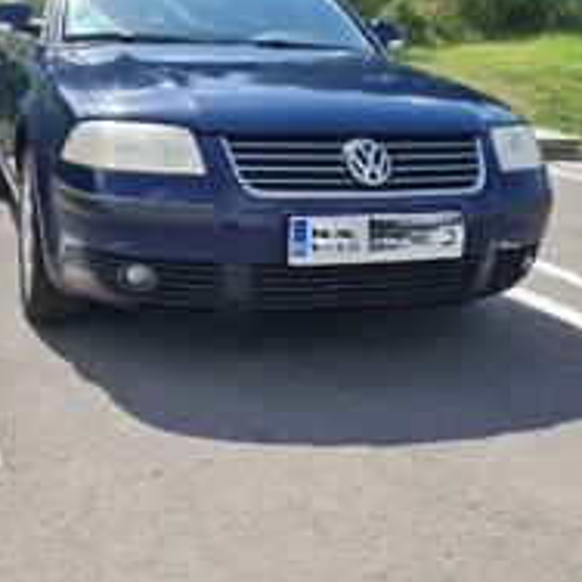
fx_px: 894
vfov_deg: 35.7
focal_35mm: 47
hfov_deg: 35.9
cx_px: 232
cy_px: 189
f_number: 1.8
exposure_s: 1/667
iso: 50
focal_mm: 7
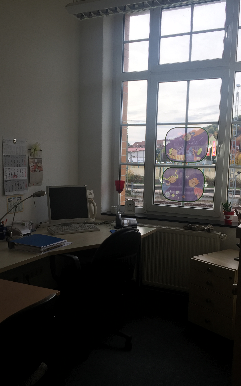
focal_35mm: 36
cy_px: 207
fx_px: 378
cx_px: 111
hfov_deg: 35.3
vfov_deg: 54.0
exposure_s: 1/264
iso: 32
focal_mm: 4.15
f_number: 2.2
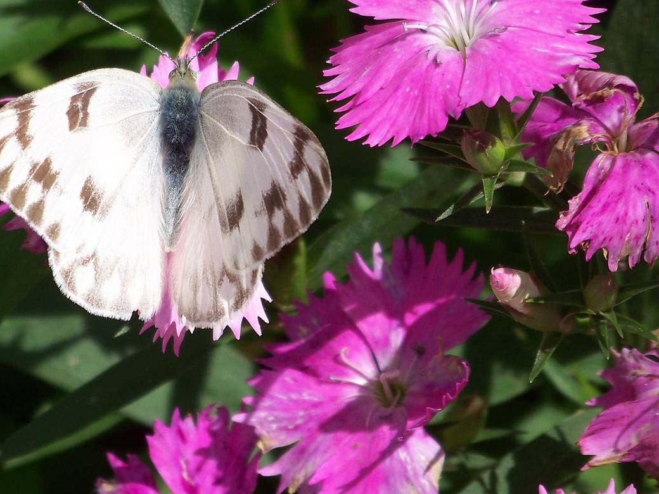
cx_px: 229
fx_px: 10718
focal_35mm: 563
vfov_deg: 2.6
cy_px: 211
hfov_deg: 3.5
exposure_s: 1/800
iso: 64
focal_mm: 60.8
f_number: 4.5
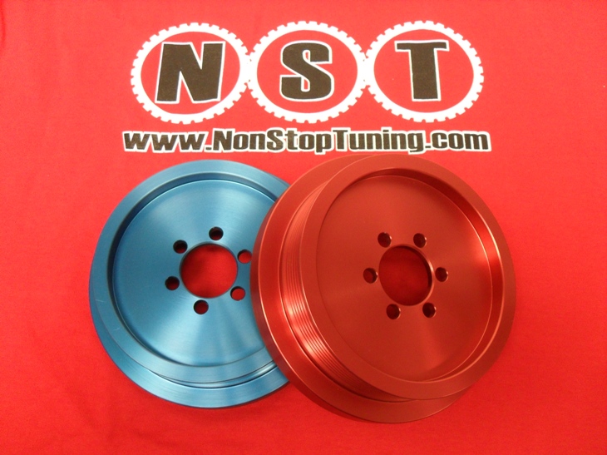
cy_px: 228
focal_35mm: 35
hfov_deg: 52.6
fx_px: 614
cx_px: 304
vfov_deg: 40.7
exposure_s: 1/20
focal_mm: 6.2
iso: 200
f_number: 2.8
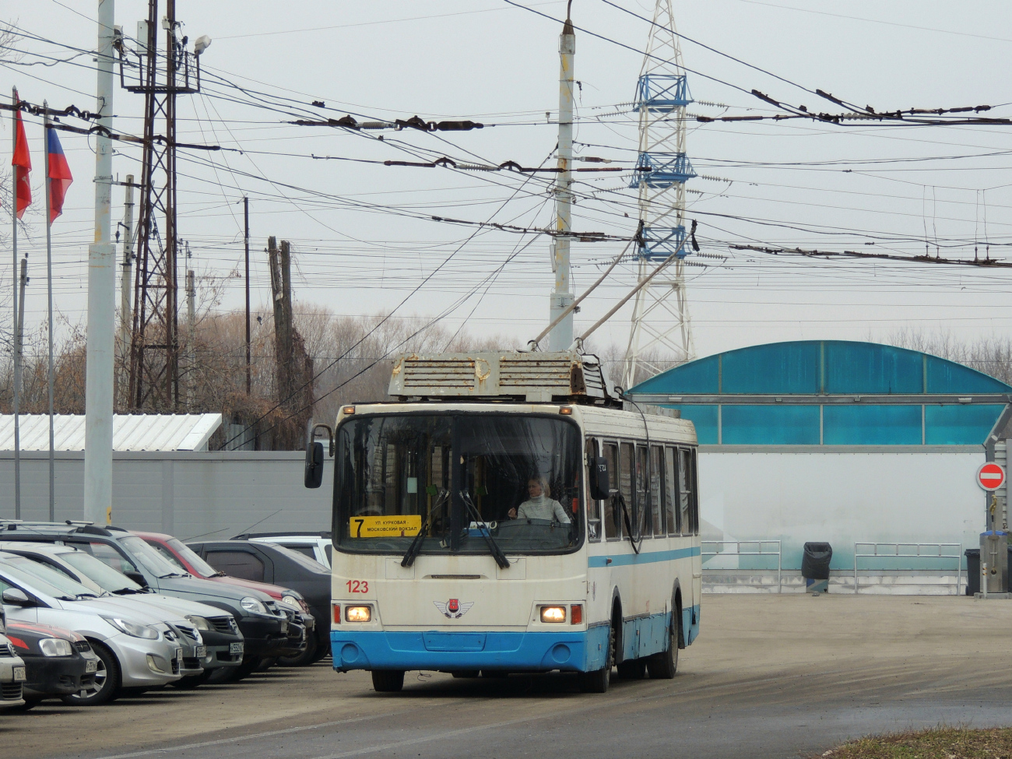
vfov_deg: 8.7
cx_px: 506
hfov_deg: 11.6
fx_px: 4970
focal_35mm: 170
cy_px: 380
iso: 125
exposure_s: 1/125
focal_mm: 30.3
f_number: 4.5
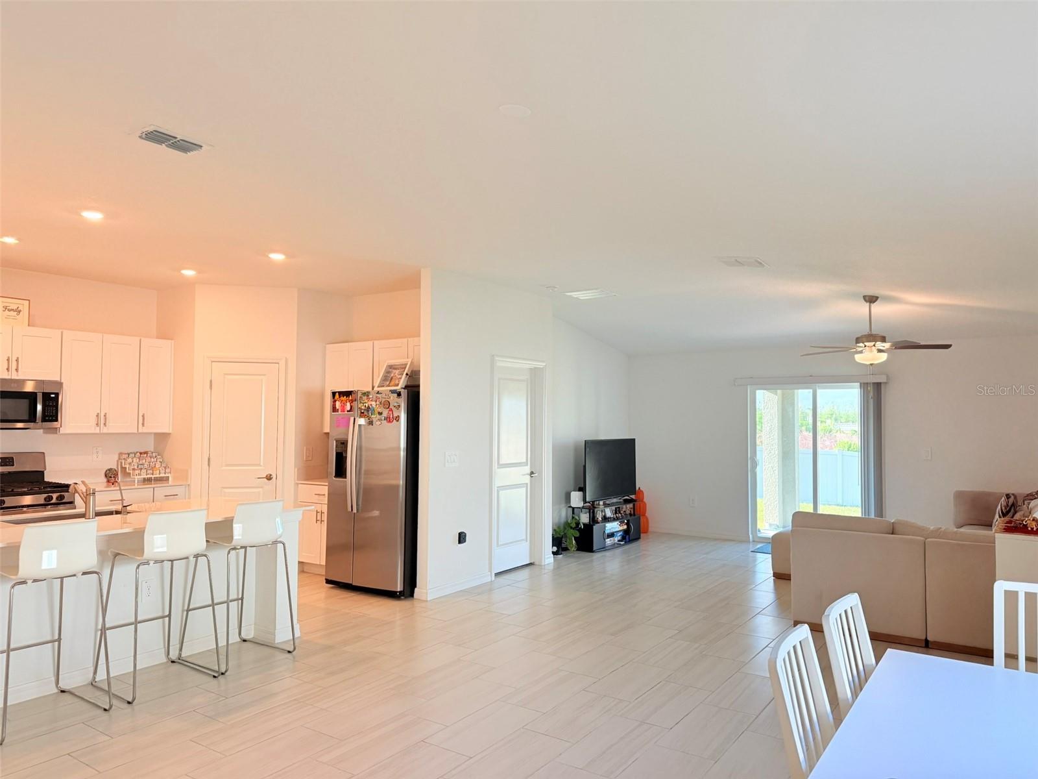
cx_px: 519
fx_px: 720
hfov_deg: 71.6
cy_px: 390
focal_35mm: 24
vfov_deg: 56.8
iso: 160
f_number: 1.78
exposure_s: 1/181
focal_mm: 6.76
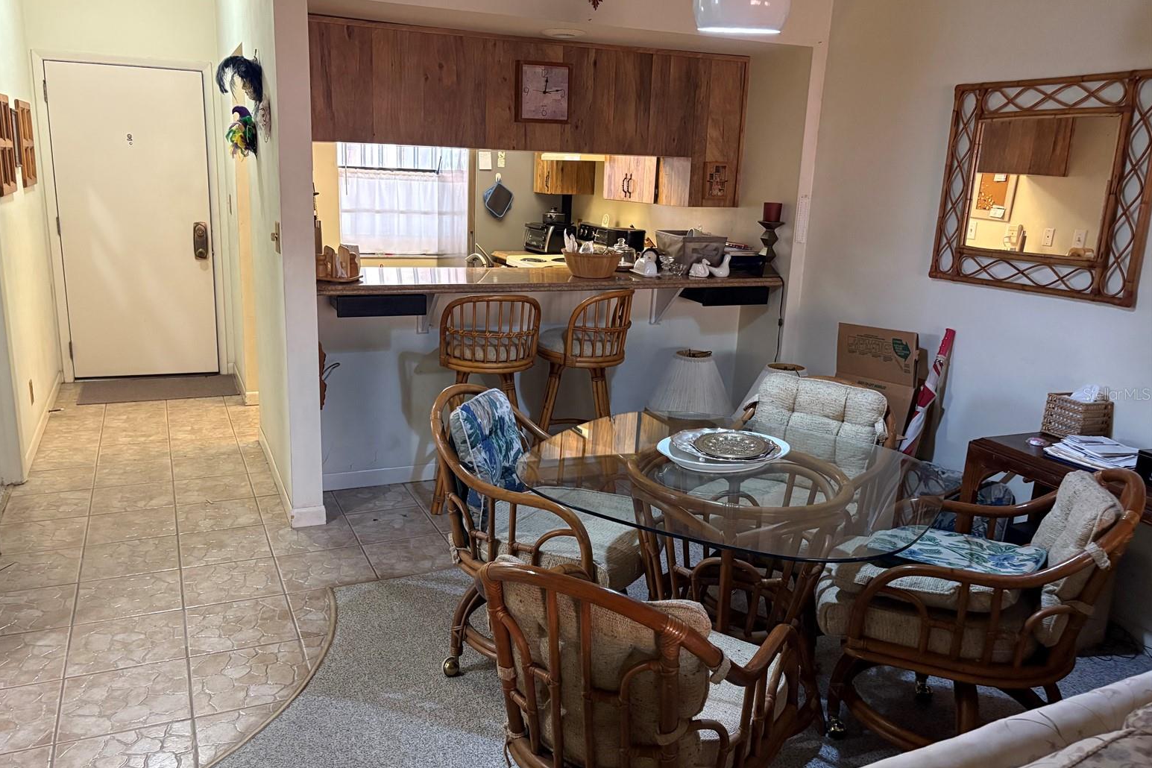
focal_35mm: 28
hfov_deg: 65.5
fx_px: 896
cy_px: 394
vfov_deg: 46.4
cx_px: 557
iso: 400
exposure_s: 1/60
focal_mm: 5.96
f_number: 1.6
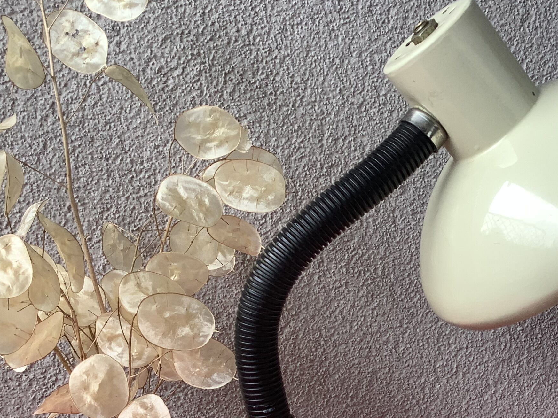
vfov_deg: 24.8
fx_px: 935
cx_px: 484
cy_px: 341
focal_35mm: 58
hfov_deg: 31.9
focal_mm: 3.3
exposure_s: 1/154
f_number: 2.4
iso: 25
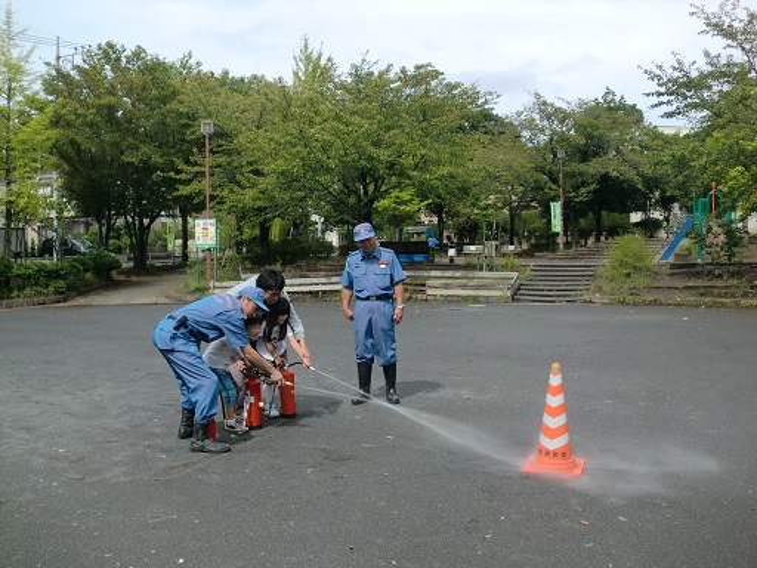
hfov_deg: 52.6
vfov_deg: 40.7
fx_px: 765
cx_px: 378
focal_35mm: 35
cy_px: 284
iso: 64
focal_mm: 6.3
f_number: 7.8
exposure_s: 1/160
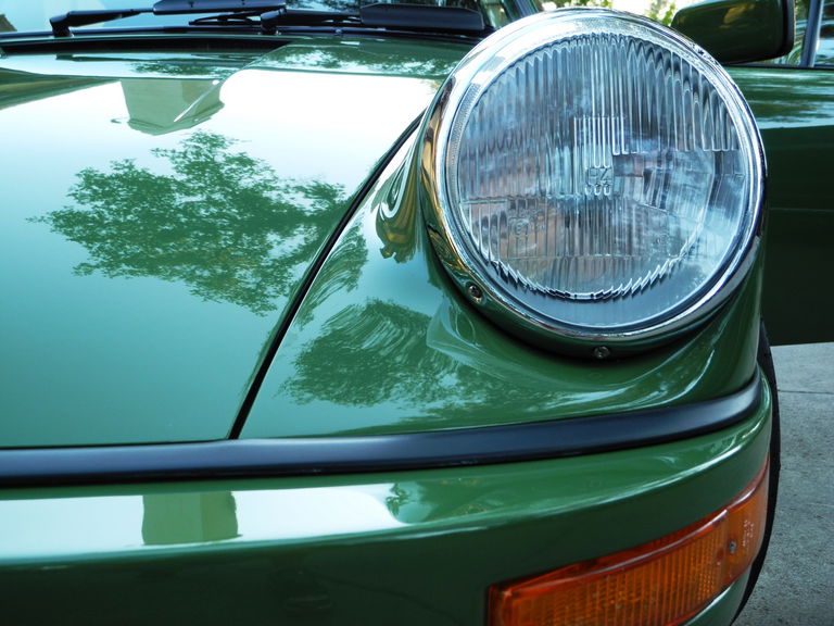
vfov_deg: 35.1
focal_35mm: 41
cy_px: 313
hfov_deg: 45.8
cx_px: 417
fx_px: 988
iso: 105
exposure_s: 1/30
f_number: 3.2
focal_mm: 8.8
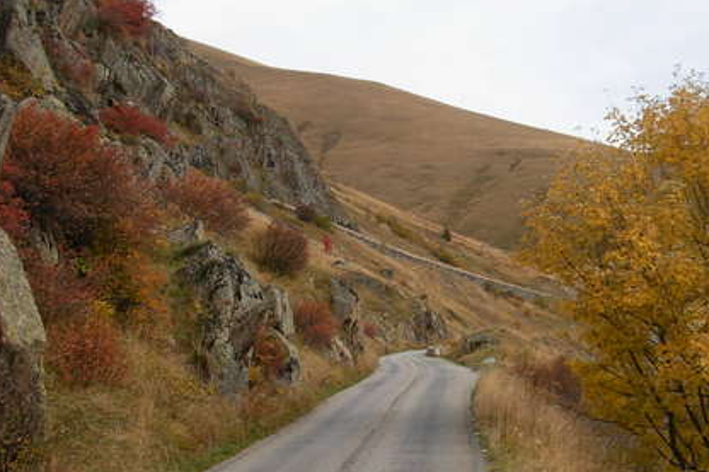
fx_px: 1122
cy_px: 245
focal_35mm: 57
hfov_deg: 35.0
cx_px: 406
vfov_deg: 23.8
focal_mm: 6.3
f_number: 2.9
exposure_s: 1/724
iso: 79
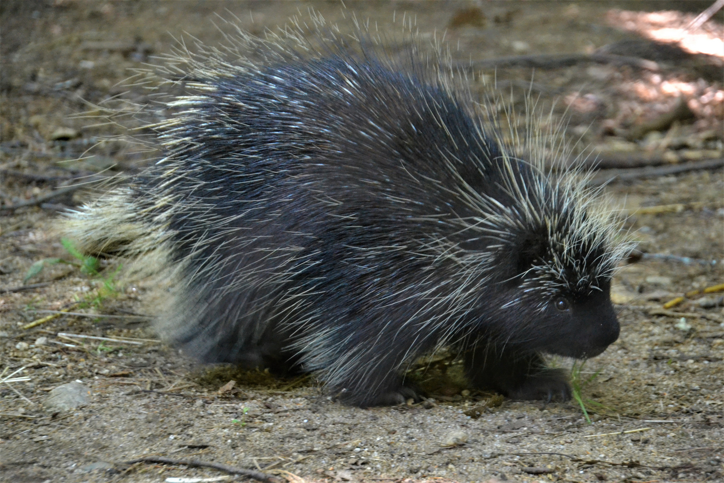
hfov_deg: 8.1
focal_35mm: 255
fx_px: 5128
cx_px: 362
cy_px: 242
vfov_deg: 5.4
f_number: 6
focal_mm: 170
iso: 3200
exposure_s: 1/80
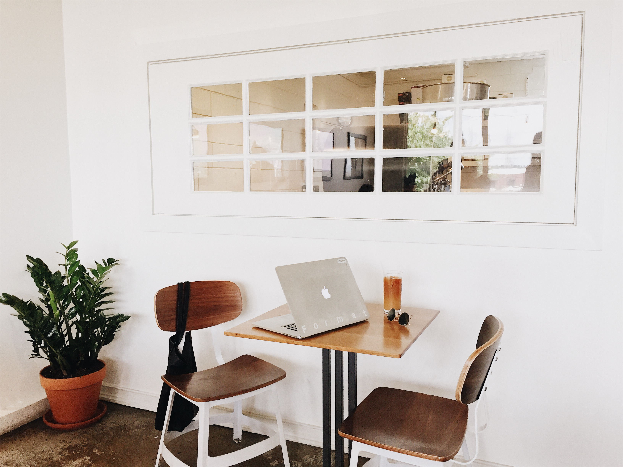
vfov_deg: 48.2
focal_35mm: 29
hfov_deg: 61.7
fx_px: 522
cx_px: 312
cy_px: 234
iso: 32
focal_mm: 4.15
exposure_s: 1/30
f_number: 2.2
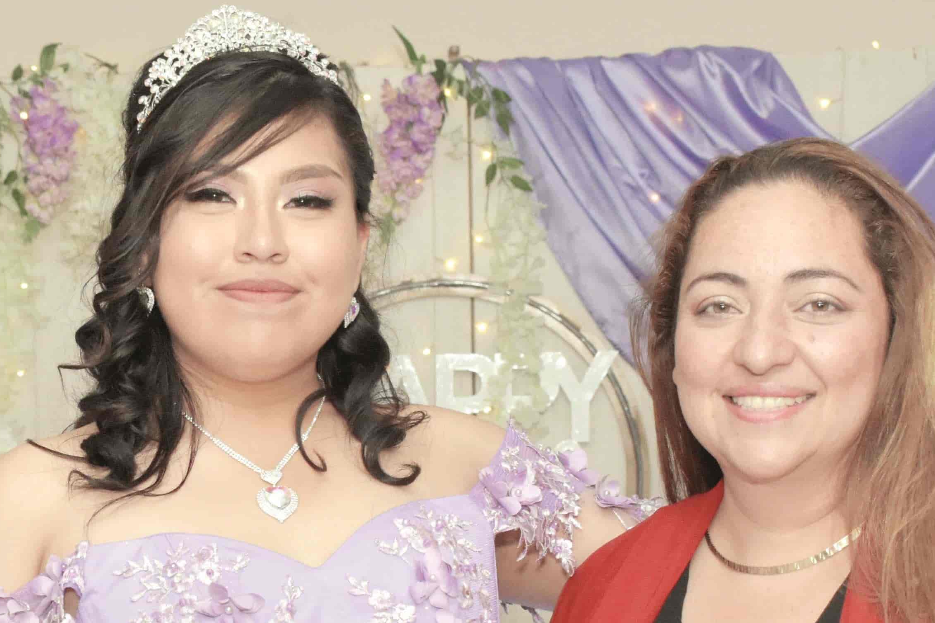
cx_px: 294
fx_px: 2579
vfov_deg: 13.5
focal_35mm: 99
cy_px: 665
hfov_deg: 20.5
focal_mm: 25
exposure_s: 1/80
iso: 1600
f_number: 5
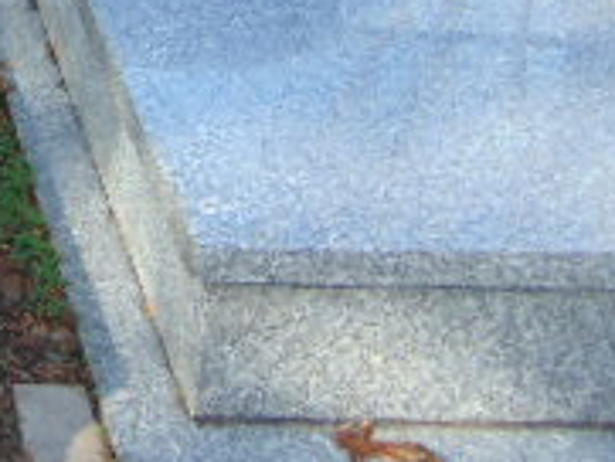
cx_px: -289
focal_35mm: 106
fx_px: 1884
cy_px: -183
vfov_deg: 13.3
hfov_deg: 16.9
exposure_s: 1/250
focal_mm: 5.4
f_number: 3.1
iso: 80
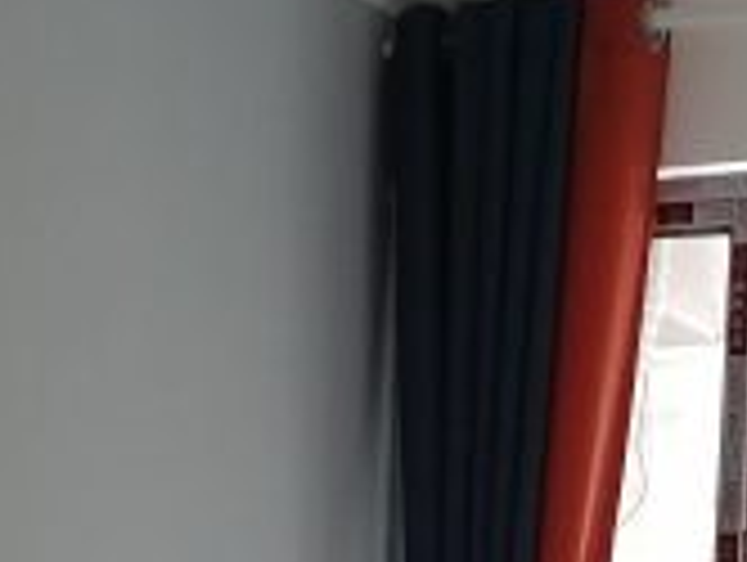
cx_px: 189
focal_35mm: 125
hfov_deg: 15.7
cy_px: 1084
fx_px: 2701
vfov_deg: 10.9
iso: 64
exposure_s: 1/50
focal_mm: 5.3
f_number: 1.8
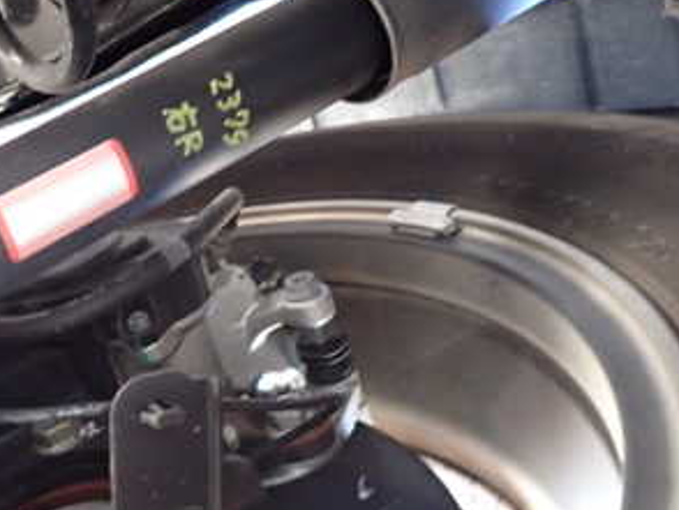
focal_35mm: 51
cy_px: 192
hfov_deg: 35.5
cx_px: 83
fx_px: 1001
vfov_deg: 28.5
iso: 800
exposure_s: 1/30
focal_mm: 4.5
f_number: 2
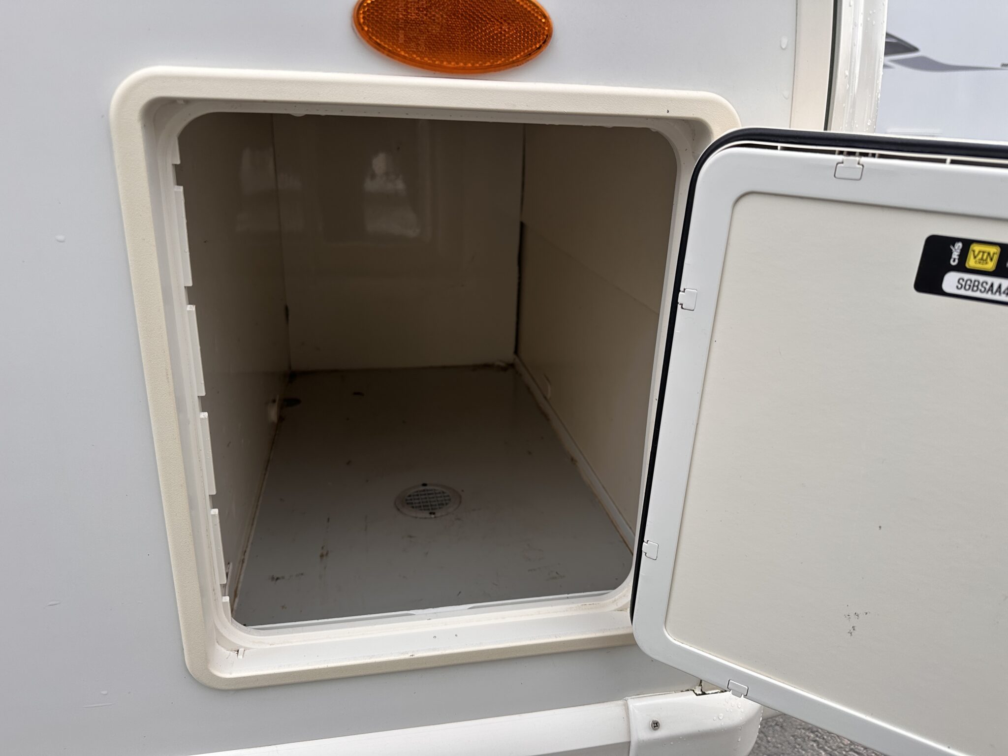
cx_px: 504
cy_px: 378
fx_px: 699
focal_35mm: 24
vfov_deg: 56.8
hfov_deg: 71.6
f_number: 1.78
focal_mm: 6.86
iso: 80
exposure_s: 1/412
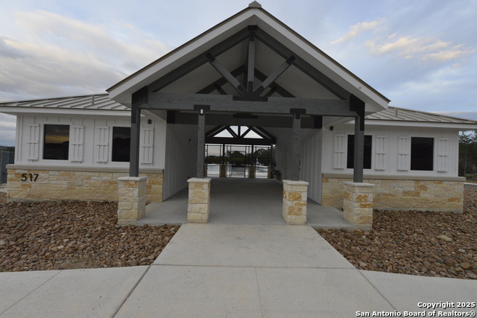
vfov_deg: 81.2
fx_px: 186
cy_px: 159
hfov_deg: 104.2
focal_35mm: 14
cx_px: 238
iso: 6400
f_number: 11
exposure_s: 1/640
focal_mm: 14
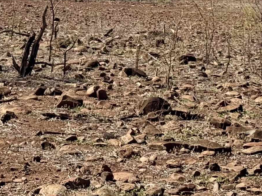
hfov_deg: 12.0
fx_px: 1241
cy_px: -95
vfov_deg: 8.8
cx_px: 68
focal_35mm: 164
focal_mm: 6.76
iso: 64
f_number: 1.78
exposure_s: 1/5848
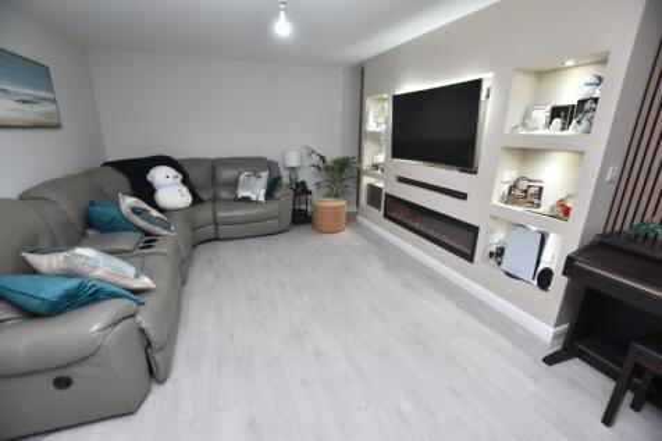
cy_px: 220
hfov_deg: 100.4
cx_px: 331
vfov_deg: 77.3
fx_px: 276
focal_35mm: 15
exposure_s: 1/20
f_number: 3.5
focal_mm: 10
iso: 100
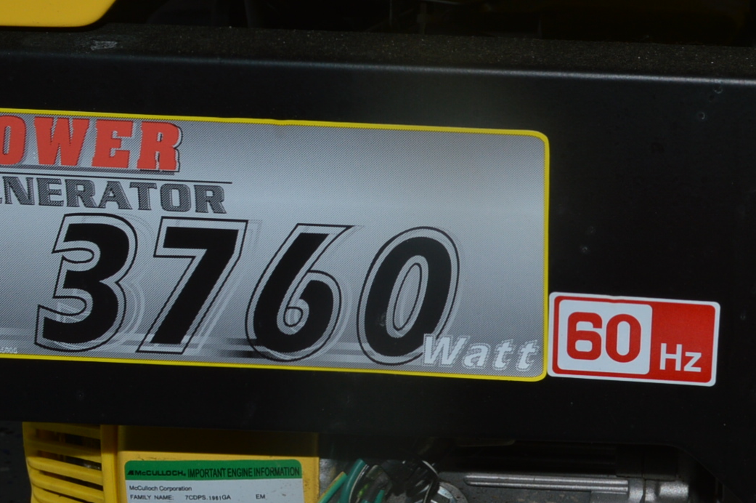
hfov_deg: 19.0
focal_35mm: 104
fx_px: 2182
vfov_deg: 13.1
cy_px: 209
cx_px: 777
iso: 100
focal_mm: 24
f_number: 11
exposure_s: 1/200
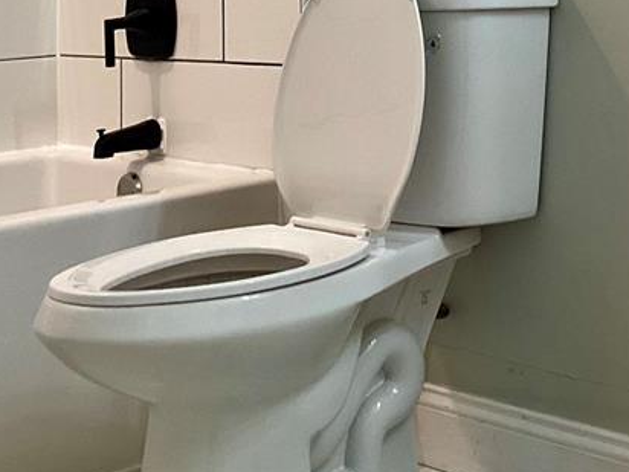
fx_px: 1399
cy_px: -107
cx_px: 579
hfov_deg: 24.5
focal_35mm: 77
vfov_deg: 18.1
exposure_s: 1/60
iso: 100
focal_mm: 3.3
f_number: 2.4
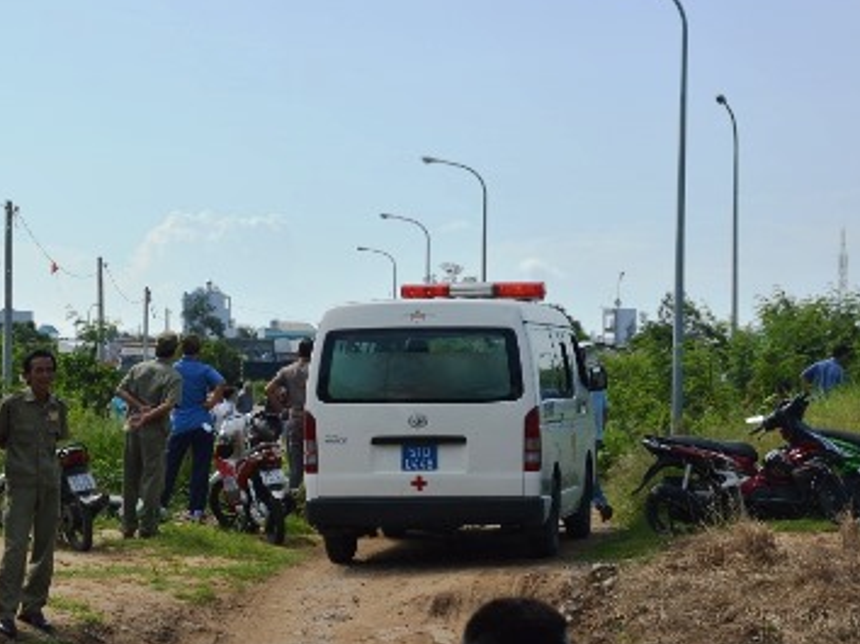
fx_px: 2632
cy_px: 375
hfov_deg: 18.6
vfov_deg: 13.9
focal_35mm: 106
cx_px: 408
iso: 100
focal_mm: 52
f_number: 9
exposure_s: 1/320
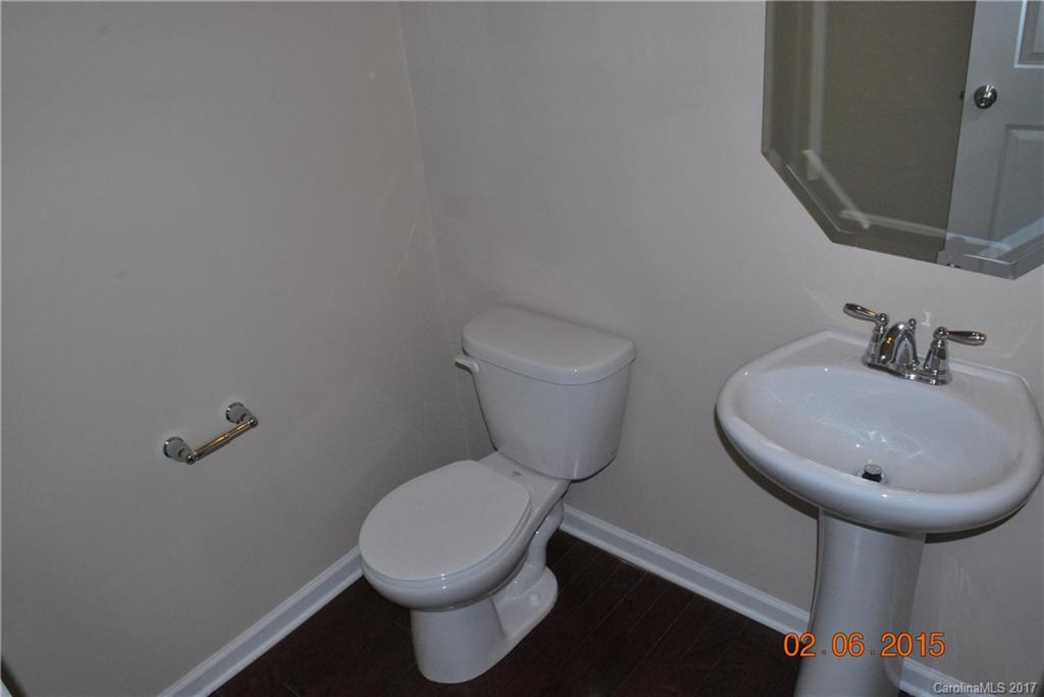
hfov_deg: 67.4
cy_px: 348
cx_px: 522
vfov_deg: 48.0
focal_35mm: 27
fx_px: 783
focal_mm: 18
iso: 800
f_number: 11
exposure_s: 1/60
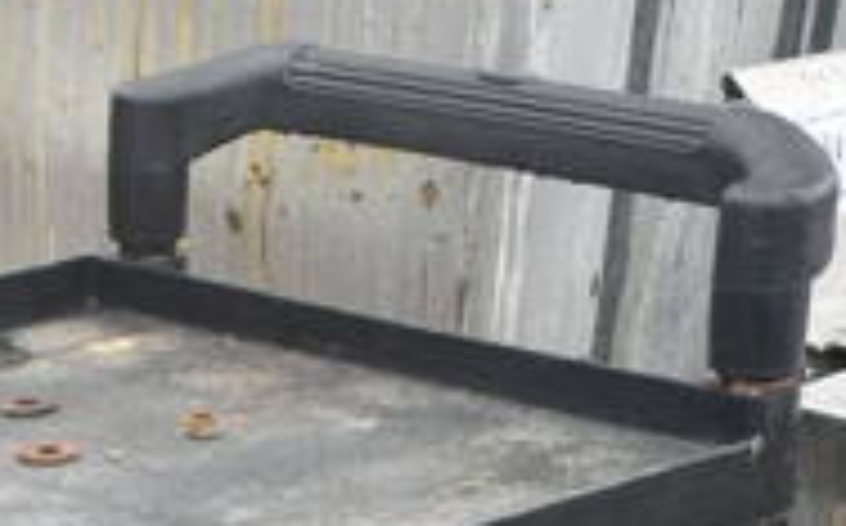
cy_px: 1162
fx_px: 3086
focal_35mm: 134
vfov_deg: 9.0
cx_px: -108
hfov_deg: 15.2
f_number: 4.5
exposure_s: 1/80
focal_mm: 18
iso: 100
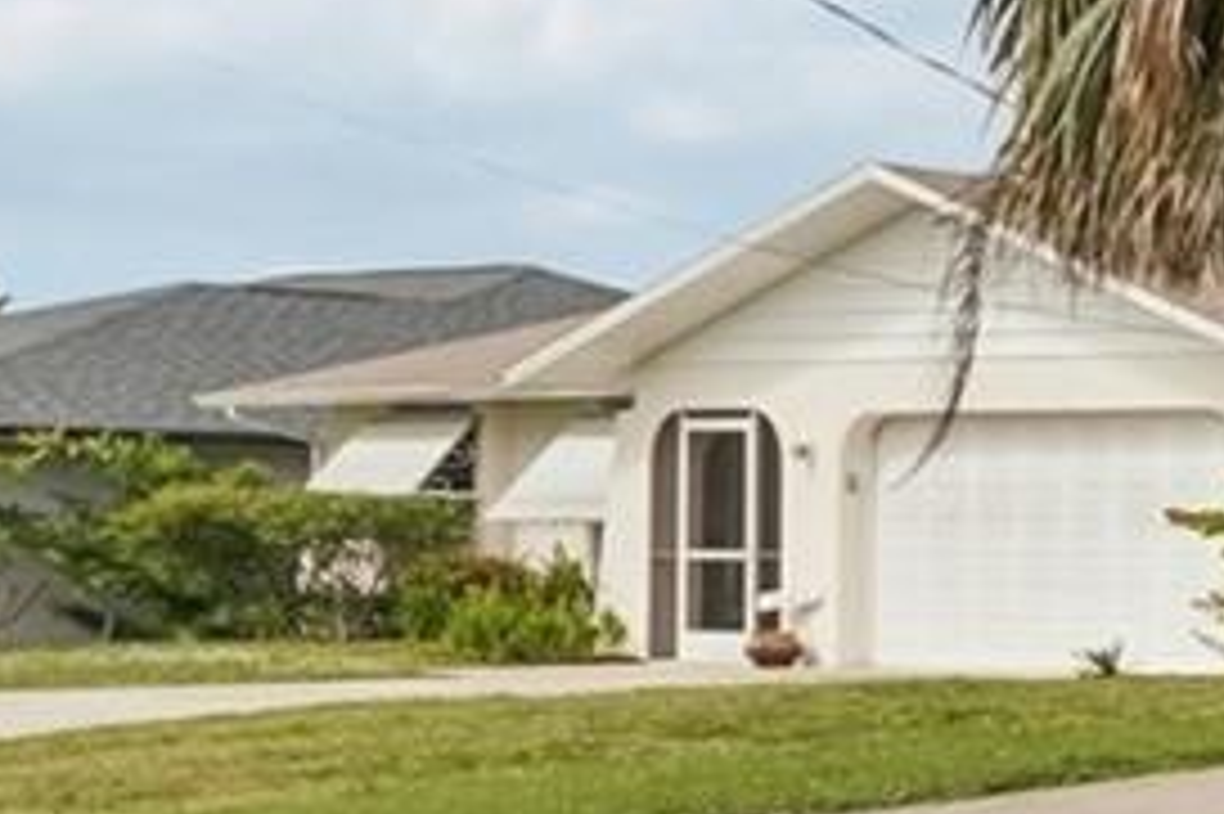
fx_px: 3194
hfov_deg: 12.2
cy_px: 562
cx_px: 3474
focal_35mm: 94
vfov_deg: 14.5
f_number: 8
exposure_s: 1/500
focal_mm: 16
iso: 400
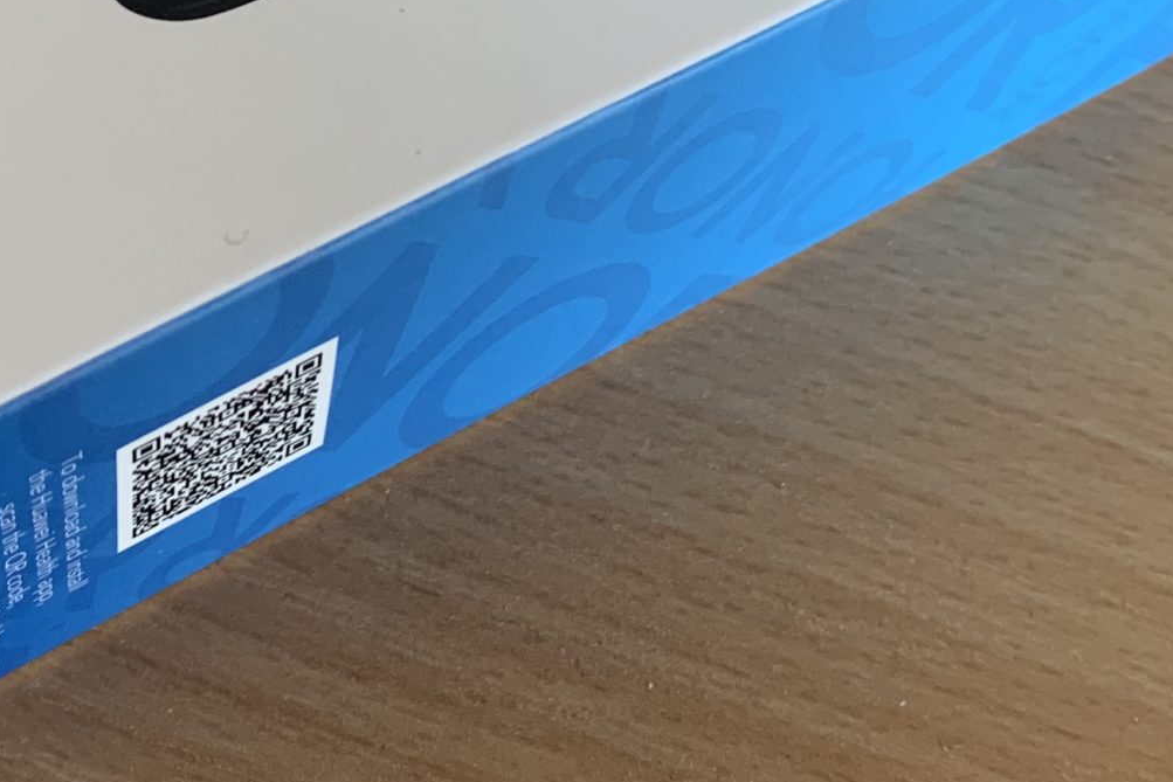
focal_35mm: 69
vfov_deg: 19.2
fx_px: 2248
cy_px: 14
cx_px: 258
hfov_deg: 28.7
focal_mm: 4.25
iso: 100
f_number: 1.8
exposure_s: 1/60
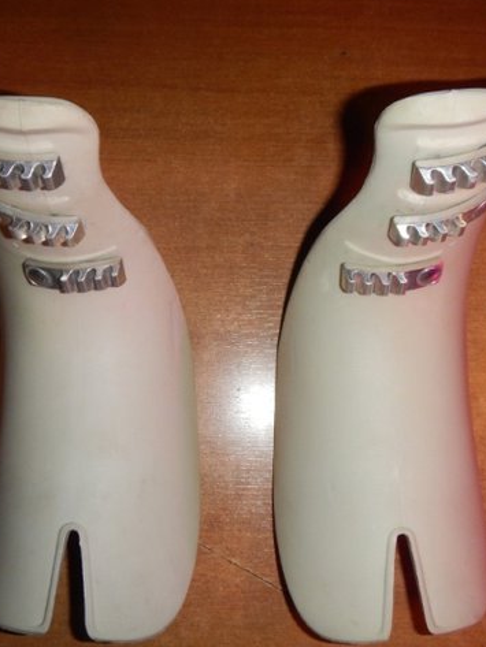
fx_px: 730
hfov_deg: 36.8
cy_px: 329
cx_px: 232
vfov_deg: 47.9
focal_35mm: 39
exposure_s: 1/30
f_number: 7.8
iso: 200
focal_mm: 5
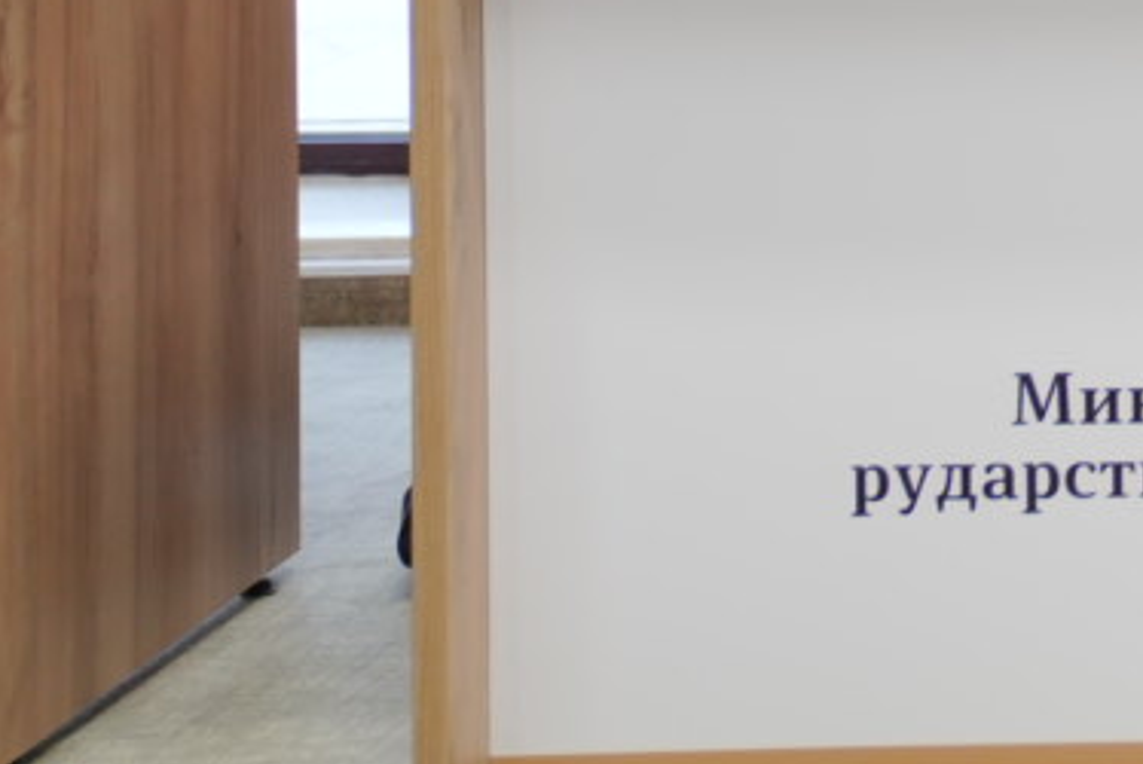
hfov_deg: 10.1
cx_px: 2359
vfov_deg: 7.2
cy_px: -593
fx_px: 5910
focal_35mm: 186
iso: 640
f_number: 2.8
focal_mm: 43
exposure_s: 1/160
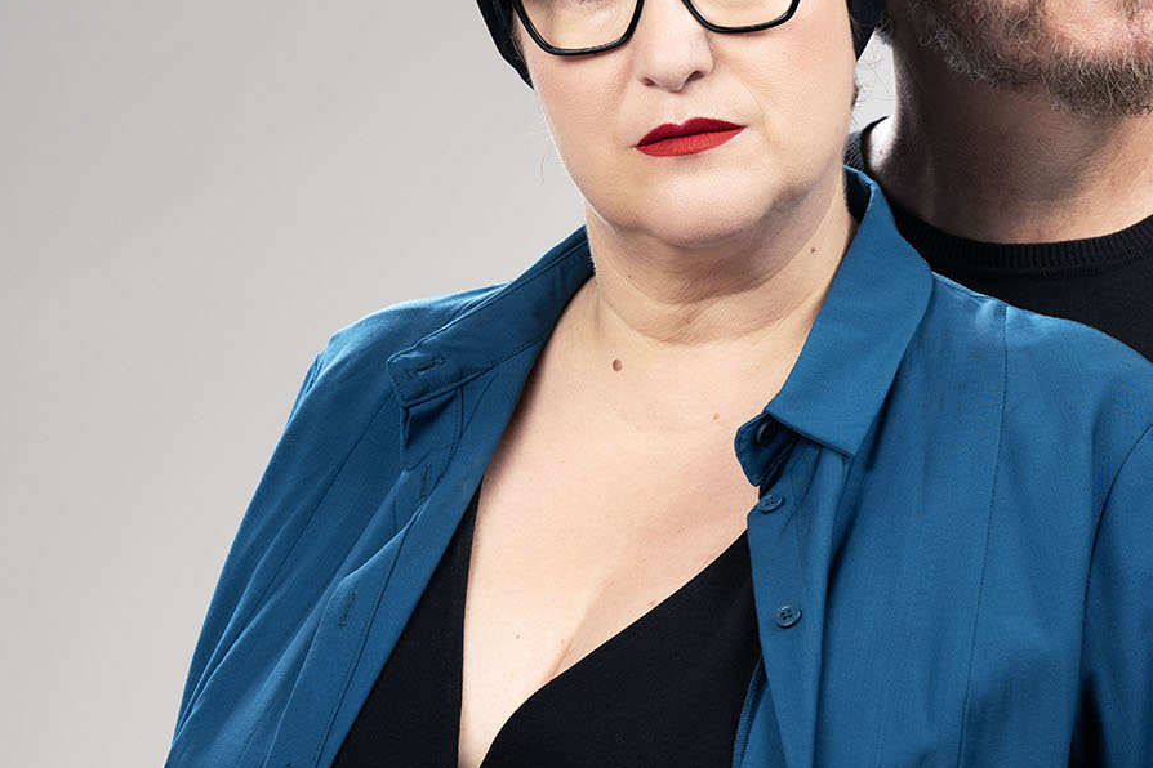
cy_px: 268
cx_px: 983
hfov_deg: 14.4
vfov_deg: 9.7
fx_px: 4516
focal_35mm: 141
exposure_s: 1/160
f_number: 8
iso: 400
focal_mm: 70
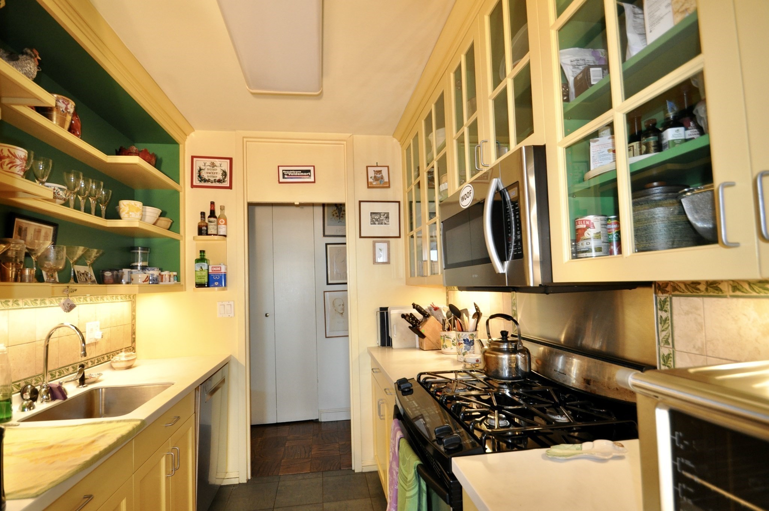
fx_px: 320
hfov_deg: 100.5
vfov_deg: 77.2
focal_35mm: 15
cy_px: 256
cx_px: 384
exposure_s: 1/80
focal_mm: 10
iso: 800
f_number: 4
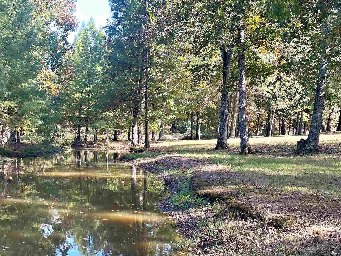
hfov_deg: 42.1
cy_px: 177
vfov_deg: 33.2
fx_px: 424
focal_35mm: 43
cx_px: 74
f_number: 1.5
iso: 40
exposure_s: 1/175
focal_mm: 5.7
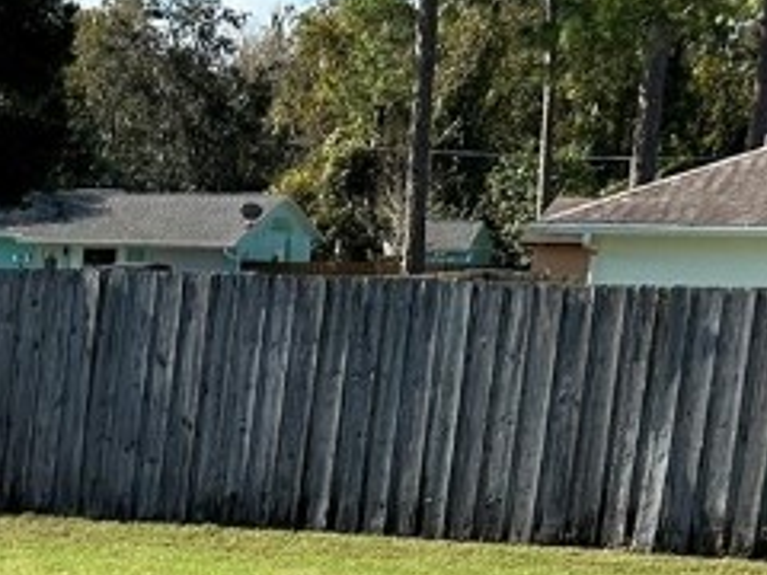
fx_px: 2459
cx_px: -185
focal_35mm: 111
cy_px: 978
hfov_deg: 16.9
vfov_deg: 12.4
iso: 50
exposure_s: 1/2123
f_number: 1.5
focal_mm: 5.7
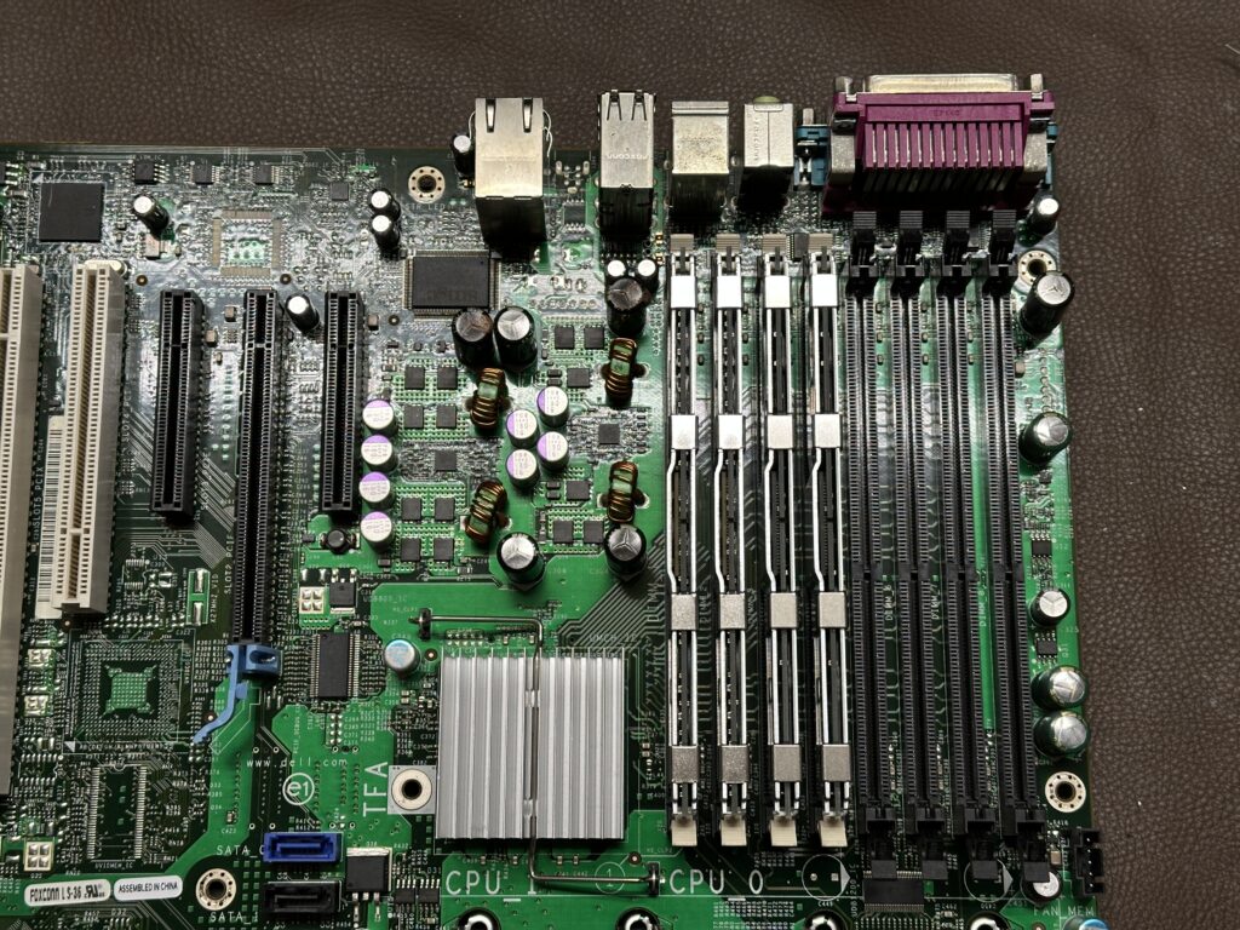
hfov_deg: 39.7
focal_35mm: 48
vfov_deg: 30.3
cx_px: 620
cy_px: 465
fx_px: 1719
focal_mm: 6.86
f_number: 1.78
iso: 100
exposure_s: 1/50
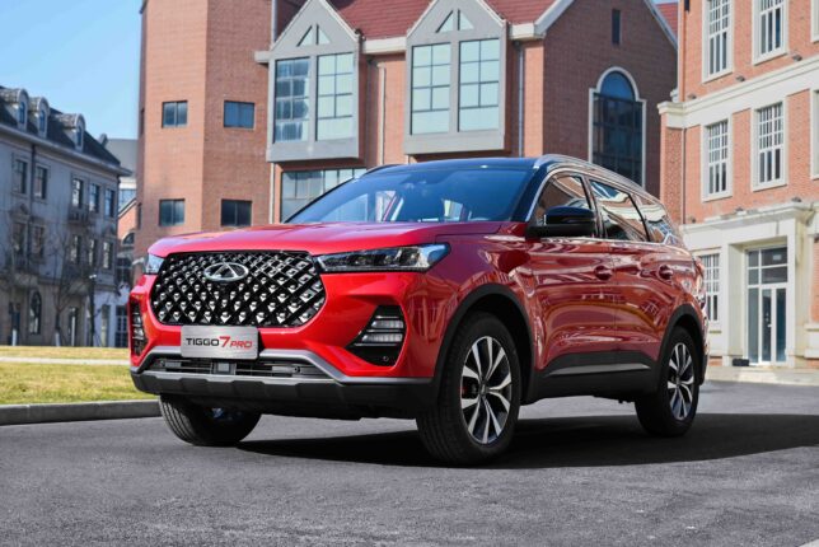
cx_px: 410
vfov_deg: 26.0
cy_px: 274
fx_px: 1183
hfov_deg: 38.2
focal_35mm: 52
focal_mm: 52
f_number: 6.3
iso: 100
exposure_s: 1/320
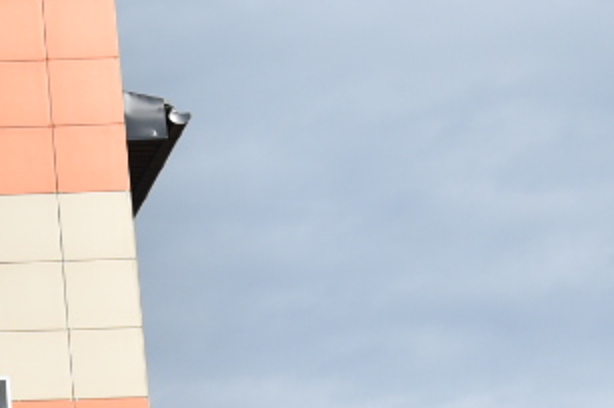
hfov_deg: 10.6
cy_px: 738
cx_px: -796
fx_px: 2879
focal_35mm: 169
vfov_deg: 7.8
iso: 250
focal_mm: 32
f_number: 4
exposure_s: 1/2000
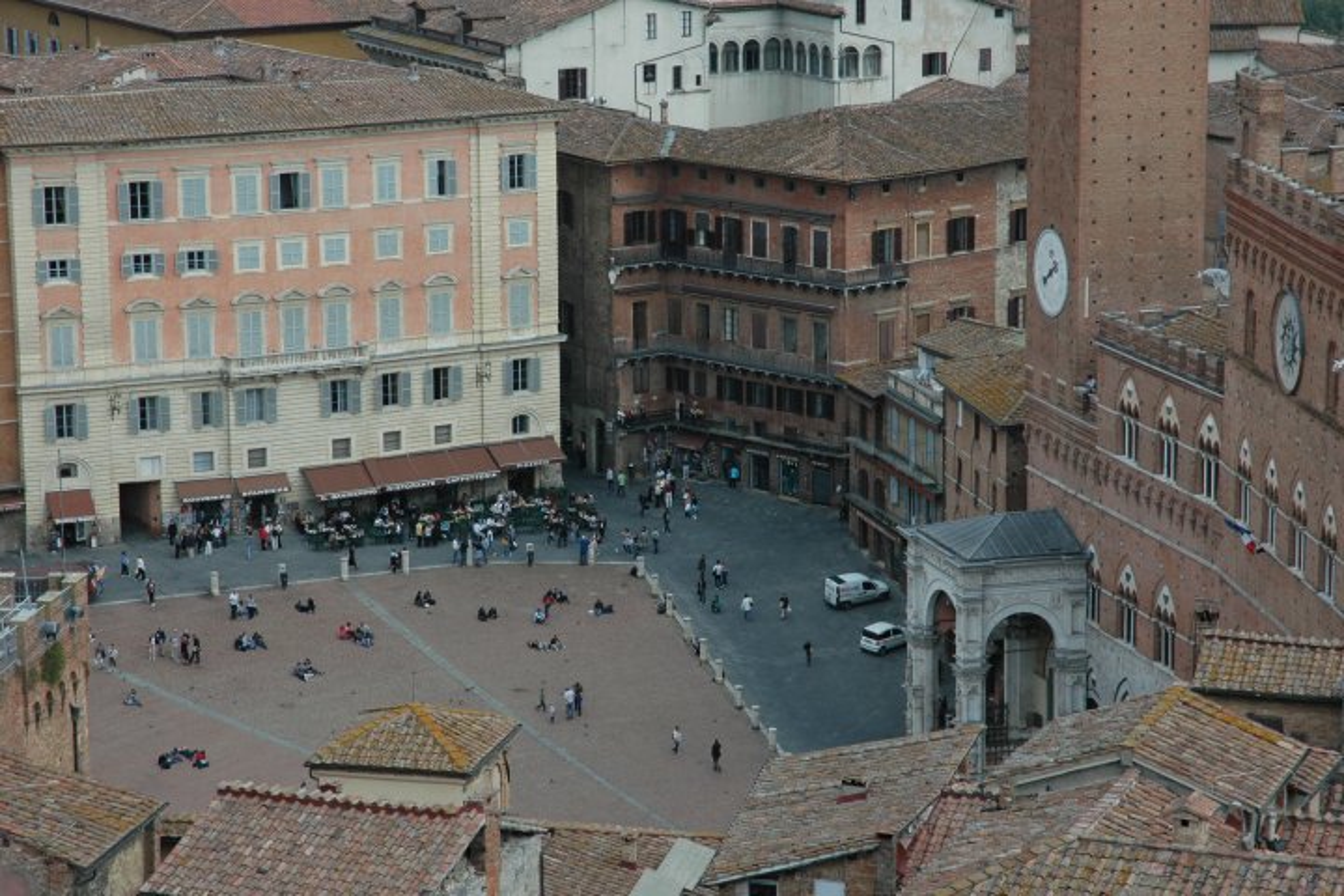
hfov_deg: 19.5
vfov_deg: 13.0
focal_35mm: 105
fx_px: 3920
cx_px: 672
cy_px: 448
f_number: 8
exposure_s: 1/250
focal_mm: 70
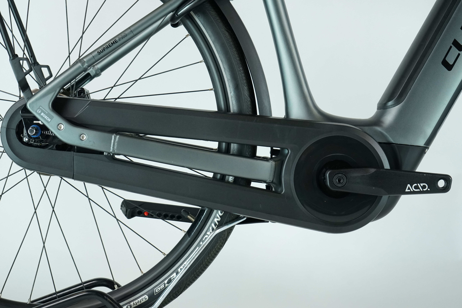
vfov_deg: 19.7
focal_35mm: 69
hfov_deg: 29.2
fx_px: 885
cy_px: 154
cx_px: 231
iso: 2000
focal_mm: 69
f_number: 5.6
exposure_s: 1/200
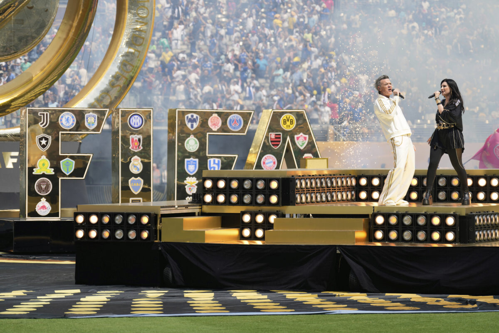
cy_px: 166
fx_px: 1885
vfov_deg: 10.1
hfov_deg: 15.1
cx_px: 250
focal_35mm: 136
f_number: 4
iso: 160
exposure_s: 1/2000
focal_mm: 136
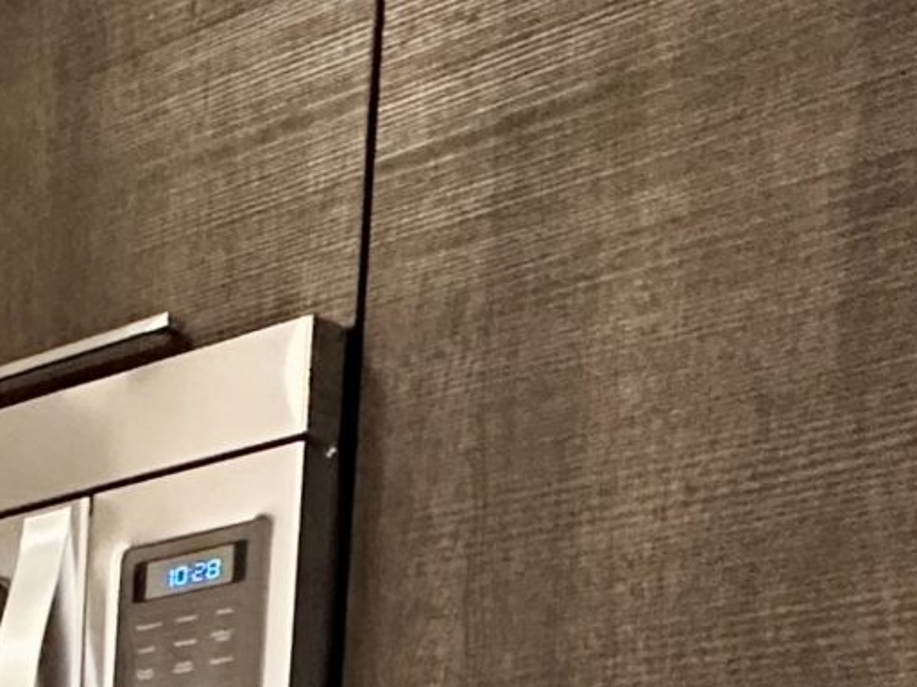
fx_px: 1854
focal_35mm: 70
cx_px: -1195
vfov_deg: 16.2
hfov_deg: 15.9
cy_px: 1370
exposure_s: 1/60
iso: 400
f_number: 2.2
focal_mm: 2.22
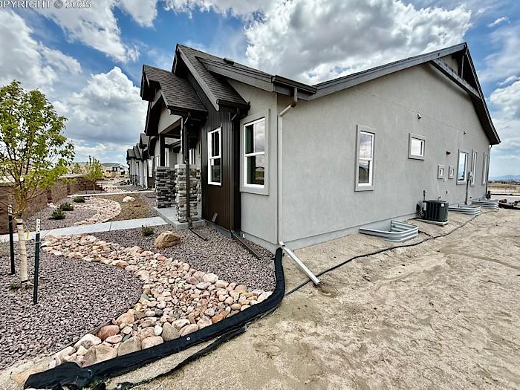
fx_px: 225
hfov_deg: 98.2
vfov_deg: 81.7
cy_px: 188
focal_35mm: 15
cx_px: 263
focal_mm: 2.22
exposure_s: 1/1259
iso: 64
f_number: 2.2
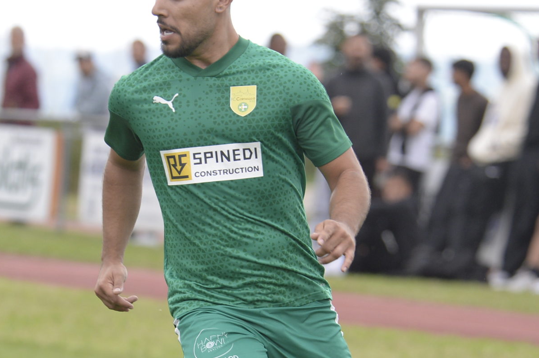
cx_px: 155
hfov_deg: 4.4
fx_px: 7014
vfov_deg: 2.9
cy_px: 298
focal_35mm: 469
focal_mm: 220
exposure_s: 1/640
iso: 1250
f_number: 5.3
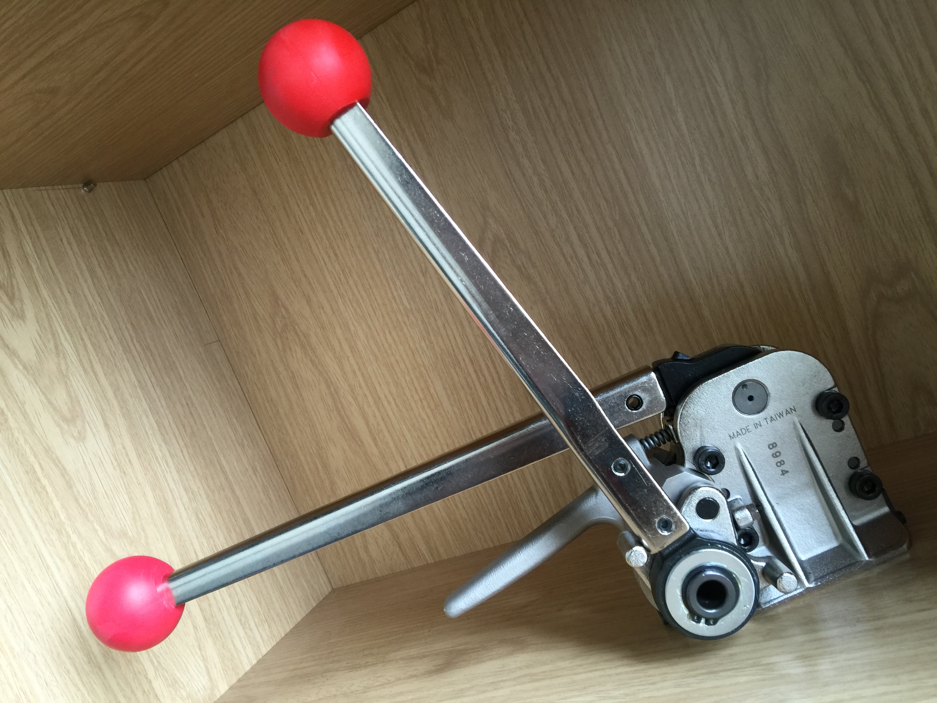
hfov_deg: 61.7
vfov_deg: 48.2
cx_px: 468
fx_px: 785
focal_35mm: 29
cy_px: 352
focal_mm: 4.15
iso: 64
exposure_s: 1/33
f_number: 2.2
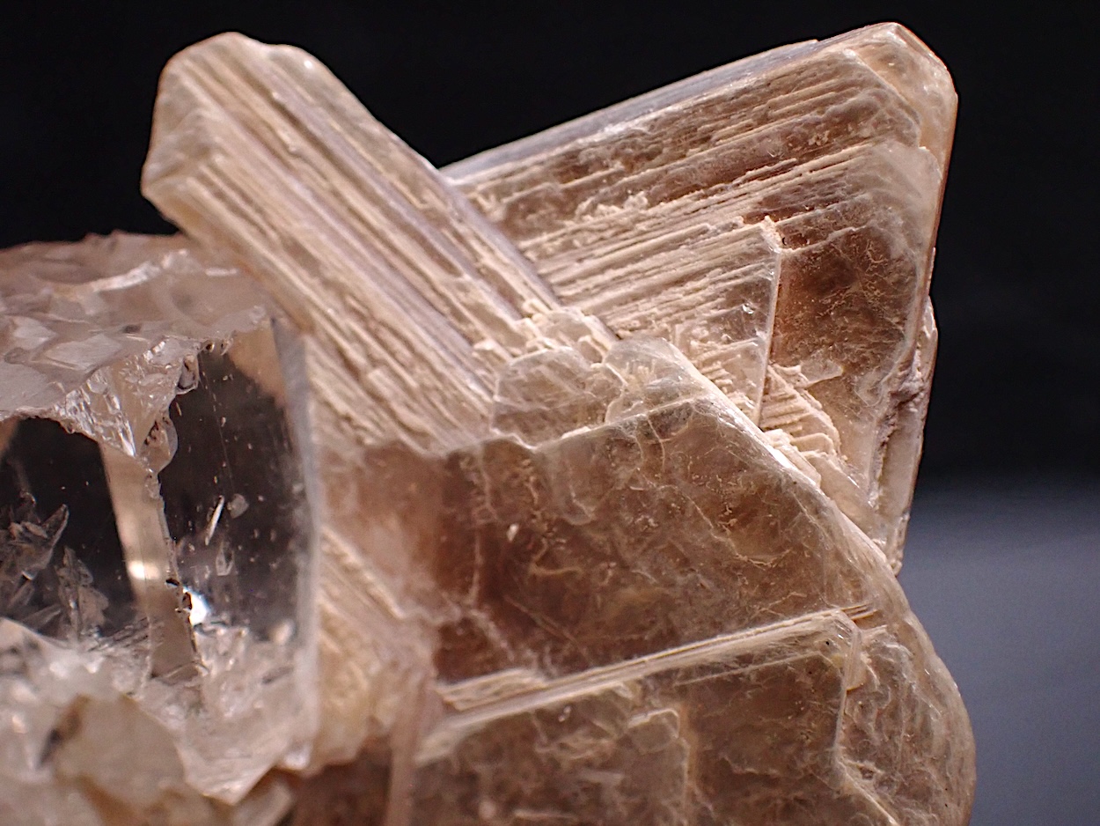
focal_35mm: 100
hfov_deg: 19.6
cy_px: 413
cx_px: 550
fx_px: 3178
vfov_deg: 14.8
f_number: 4.9
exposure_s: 1/100
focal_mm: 18
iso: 800
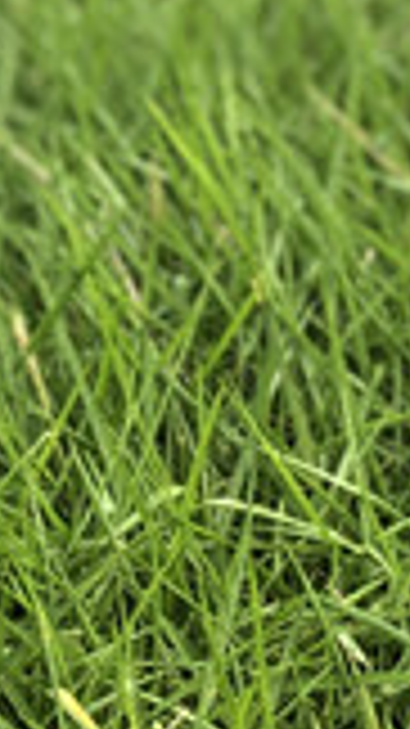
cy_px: 74
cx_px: -1212
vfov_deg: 8.3
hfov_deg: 4.4
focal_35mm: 258
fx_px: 4992
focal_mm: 6
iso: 20
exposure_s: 1/120
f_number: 2.4
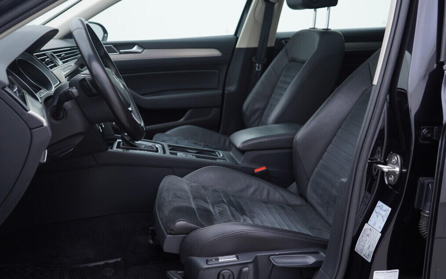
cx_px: 222
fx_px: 450
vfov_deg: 34.4
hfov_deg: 52.7
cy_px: 136
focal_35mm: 37
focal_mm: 24
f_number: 3.2
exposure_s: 1/50
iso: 125
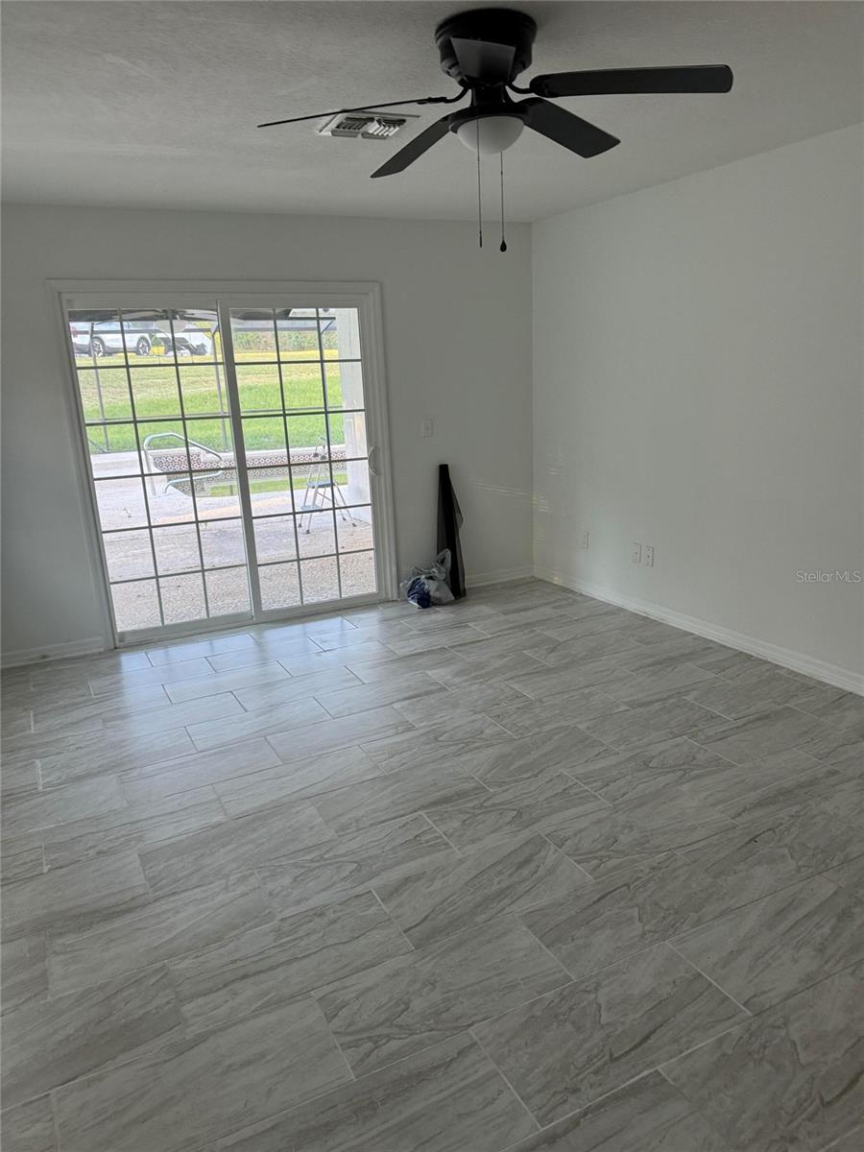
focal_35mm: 24
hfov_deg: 56.8
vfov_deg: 71.6
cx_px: 432
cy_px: 576
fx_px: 799
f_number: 1.78
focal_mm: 6.76
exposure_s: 1/70
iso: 200
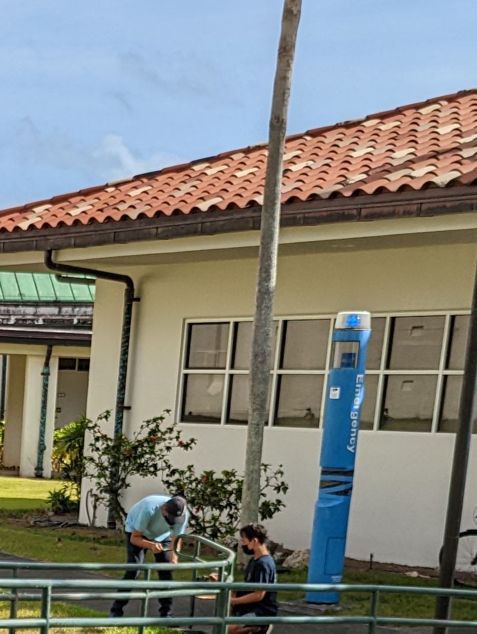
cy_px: 845
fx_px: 1668
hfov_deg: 15.0
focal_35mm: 91
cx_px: -262
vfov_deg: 19.6
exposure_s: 1/2217
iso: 40
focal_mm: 6.81
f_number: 1.85
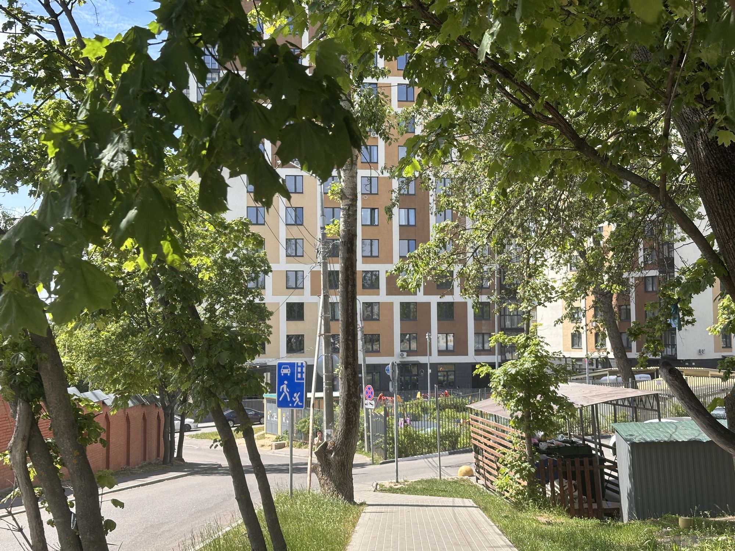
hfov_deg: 39.7
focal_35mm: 48
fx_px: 1019
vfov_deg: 30.3
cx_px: 368
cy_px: 276
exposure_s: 1/1357
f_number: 1.78
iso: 64
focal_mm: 6.86
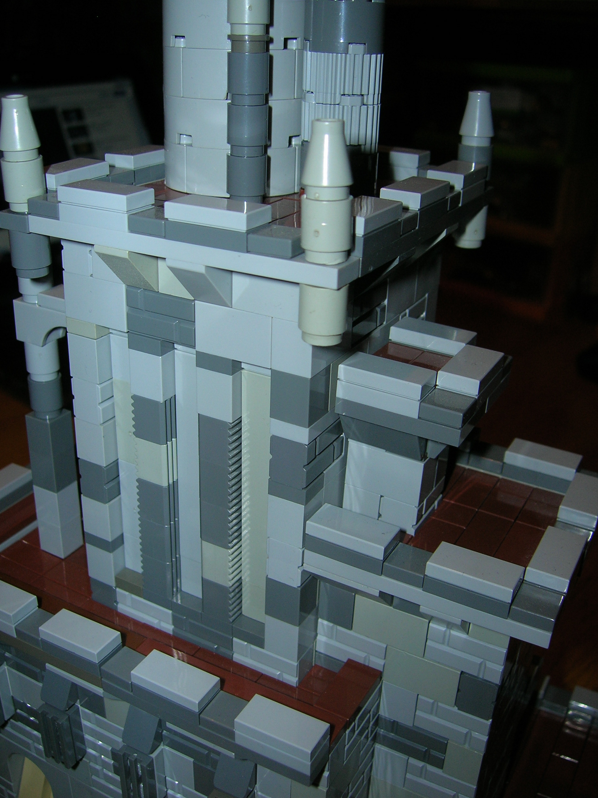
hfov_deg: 39.7
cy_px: 389
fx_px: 829
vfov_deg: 51.3
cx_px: 289
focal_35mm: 36
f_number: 2.9
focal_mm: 5.7
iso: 50
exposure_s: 1/60.1
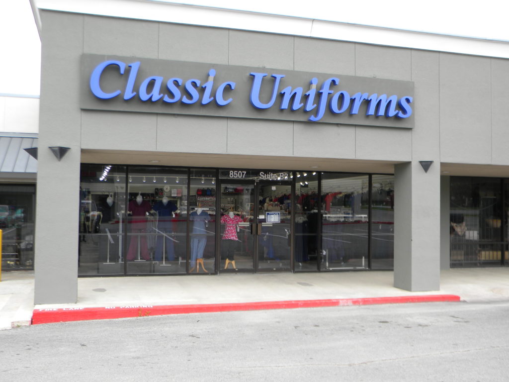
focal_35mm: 36
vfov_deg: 39.7
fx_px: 529
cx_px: 254
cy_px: 191
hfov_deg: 51.4
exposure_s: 1/102
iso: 80
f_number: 3.7
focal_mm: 6.4
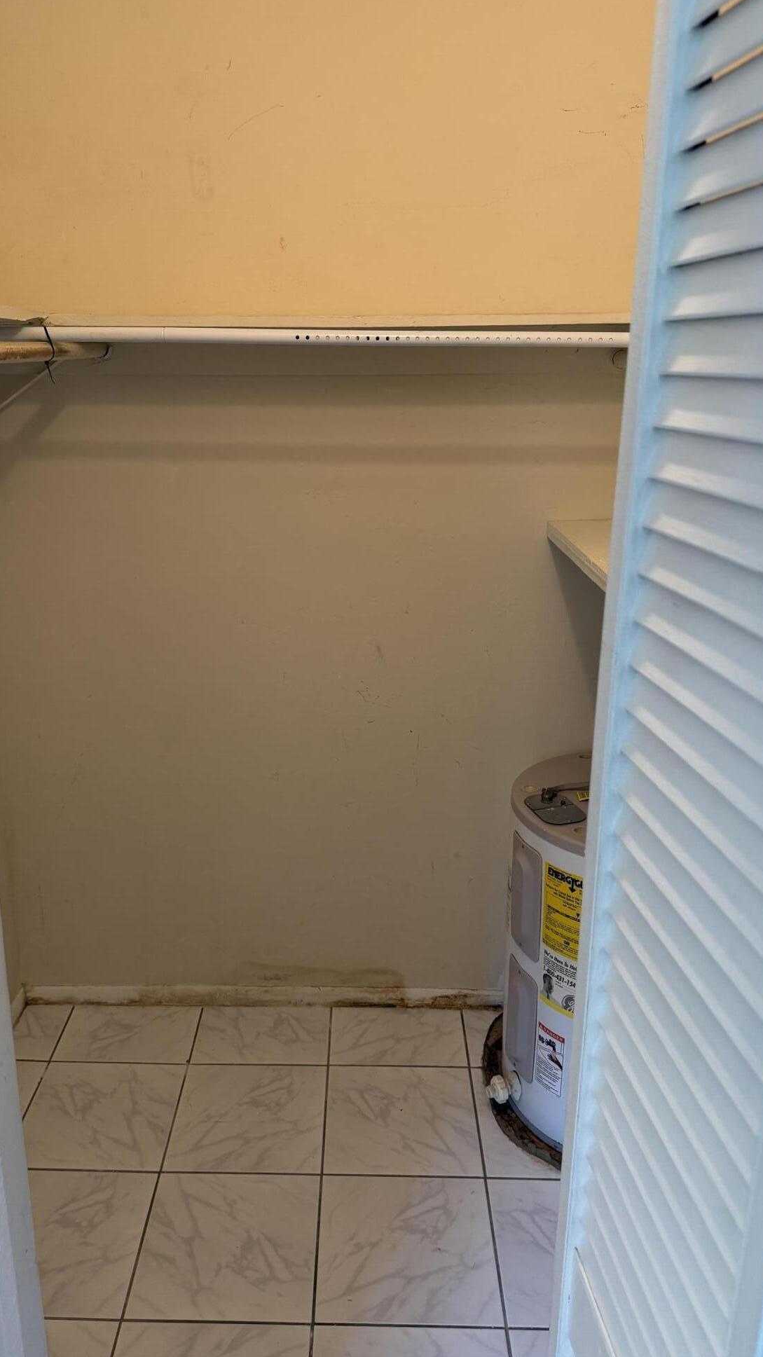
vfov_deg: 69.9
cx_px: 334
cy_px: 663
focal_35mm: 27
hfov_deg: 42.8
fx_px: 972
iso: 200
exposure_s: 1/120
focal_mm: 6.76
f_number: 1.78
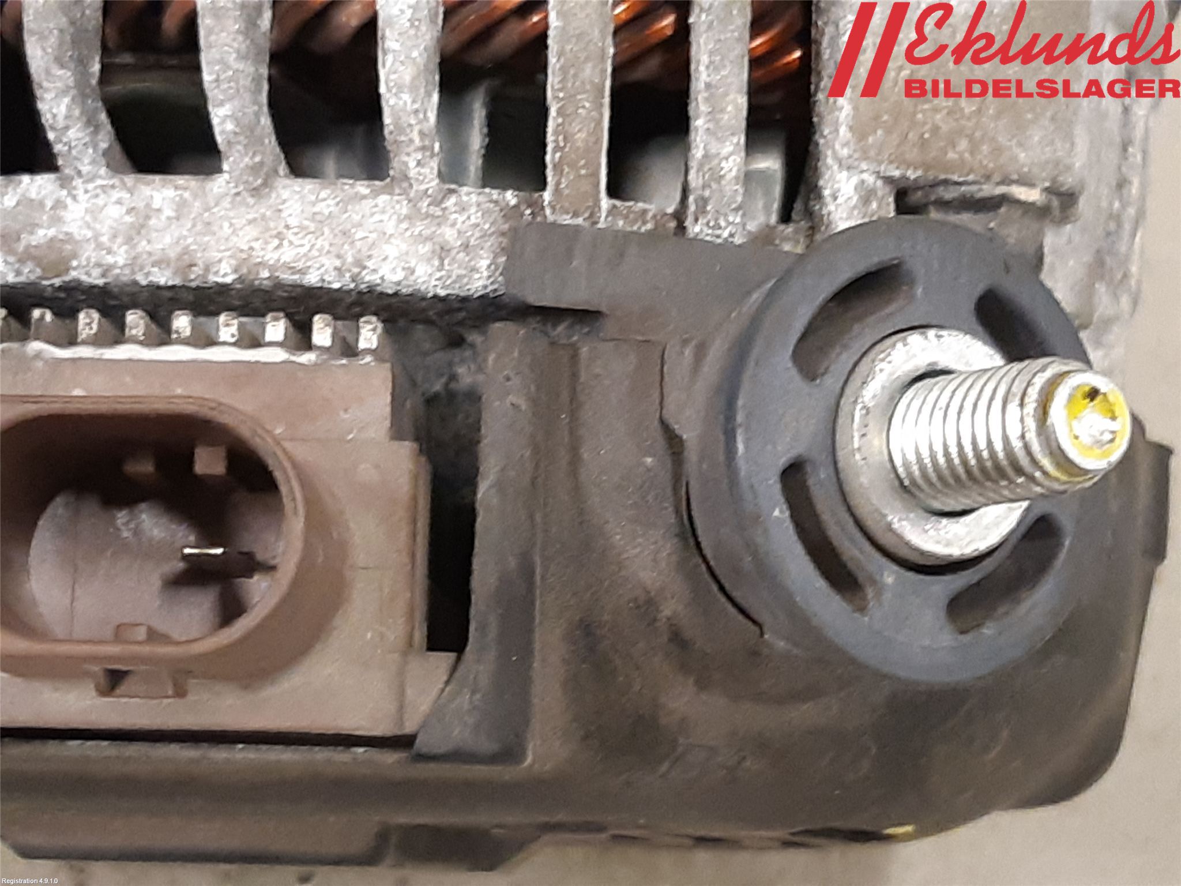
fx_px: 887
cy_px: 443
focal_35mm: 26
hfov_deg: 67.3
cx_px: 590
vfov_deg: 53.1
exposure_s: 1/33
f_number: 1.7
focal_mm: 3.93
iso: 250
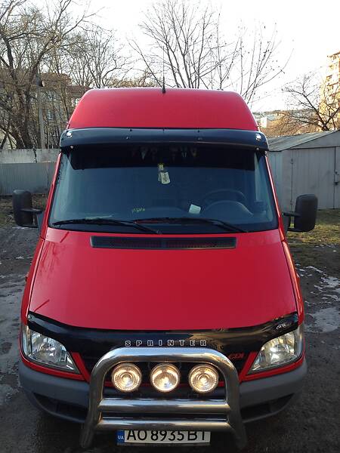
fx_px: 432
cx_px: 170
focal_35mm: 33
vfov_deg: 55.4
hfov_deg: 42.9
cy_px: 226
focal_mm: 4.1
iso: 50
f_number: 2.4
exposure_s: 1/157
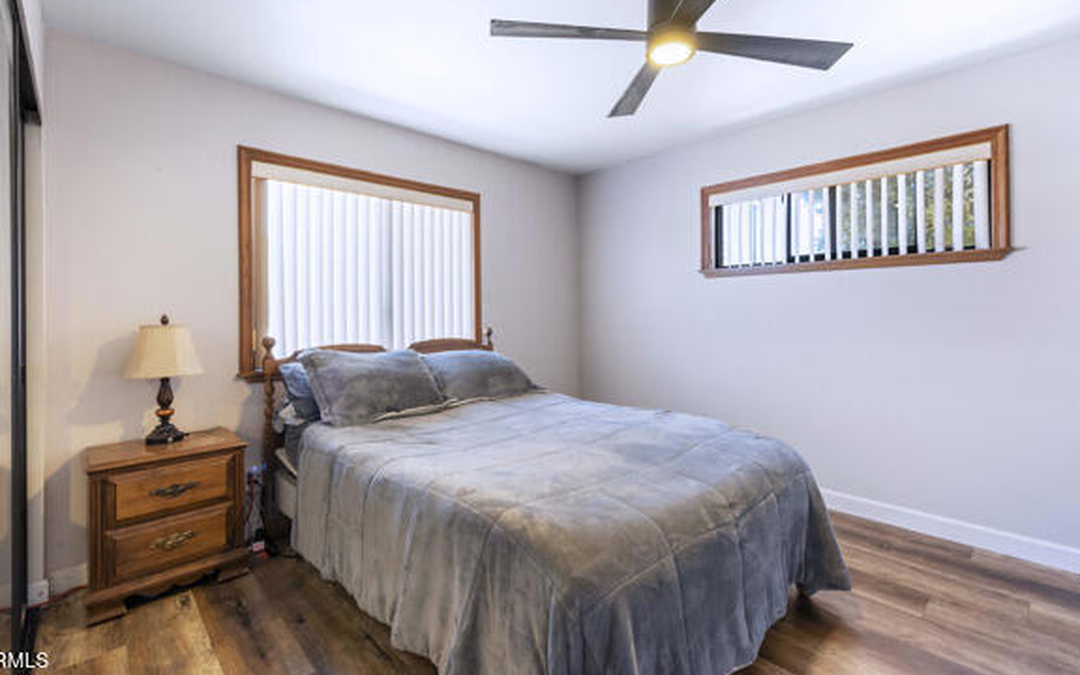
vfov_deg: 67.9
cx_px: 529
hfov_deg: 94.3
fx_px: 500
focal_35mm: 17
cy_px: 319
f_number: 9.5
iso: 400
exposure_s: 1/4
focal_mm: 16
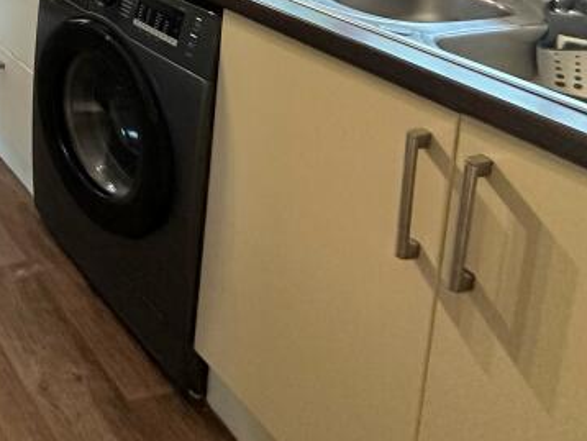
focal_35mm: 40
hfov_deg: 32.9
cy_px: -162
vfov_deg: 28.2
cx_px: -198
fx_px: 679
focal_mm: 2.22
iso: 320
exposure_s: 1/99
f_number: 2.2
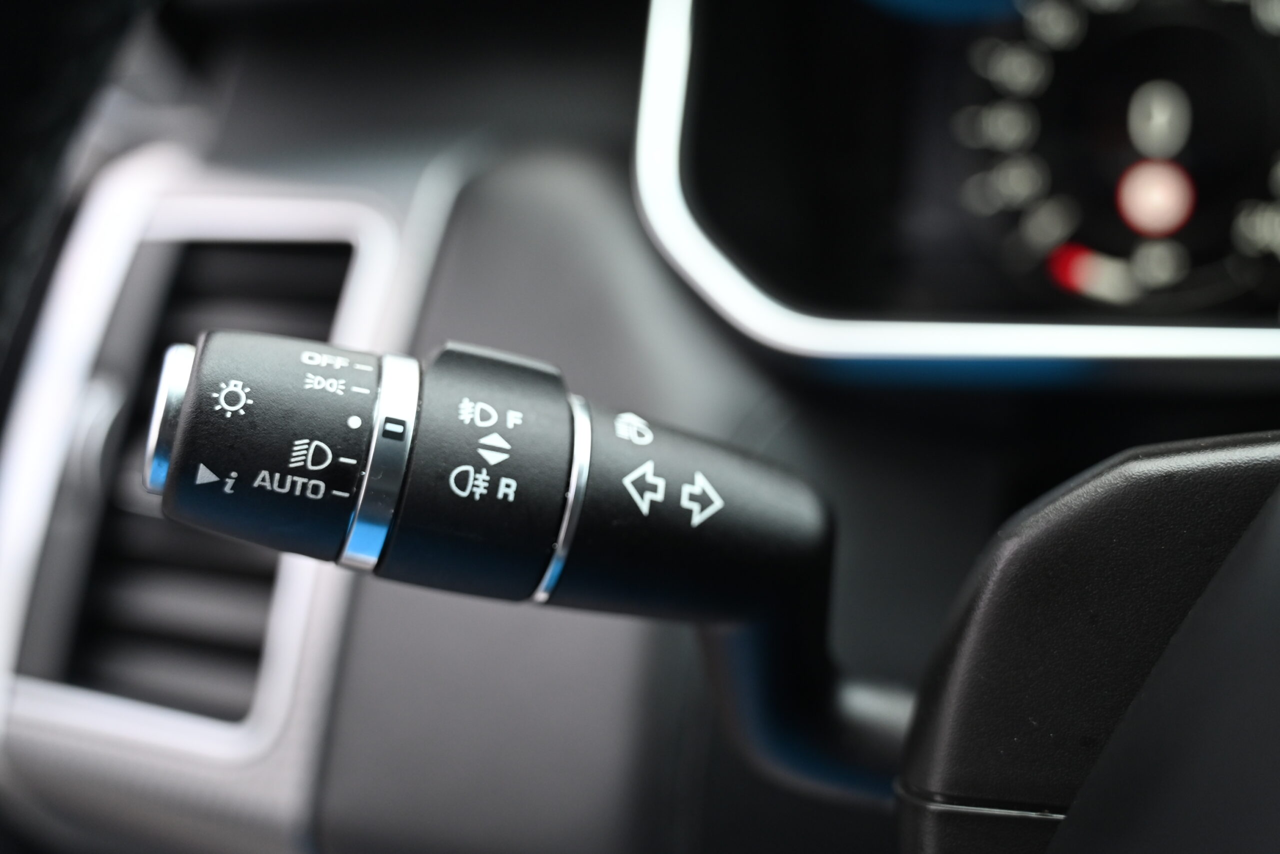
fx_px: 1564
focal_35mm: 44
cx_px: 640
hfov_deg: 44.5
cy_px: 427
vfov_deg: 30.5
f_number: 4
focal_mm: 44
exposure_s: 1/125
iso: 1400
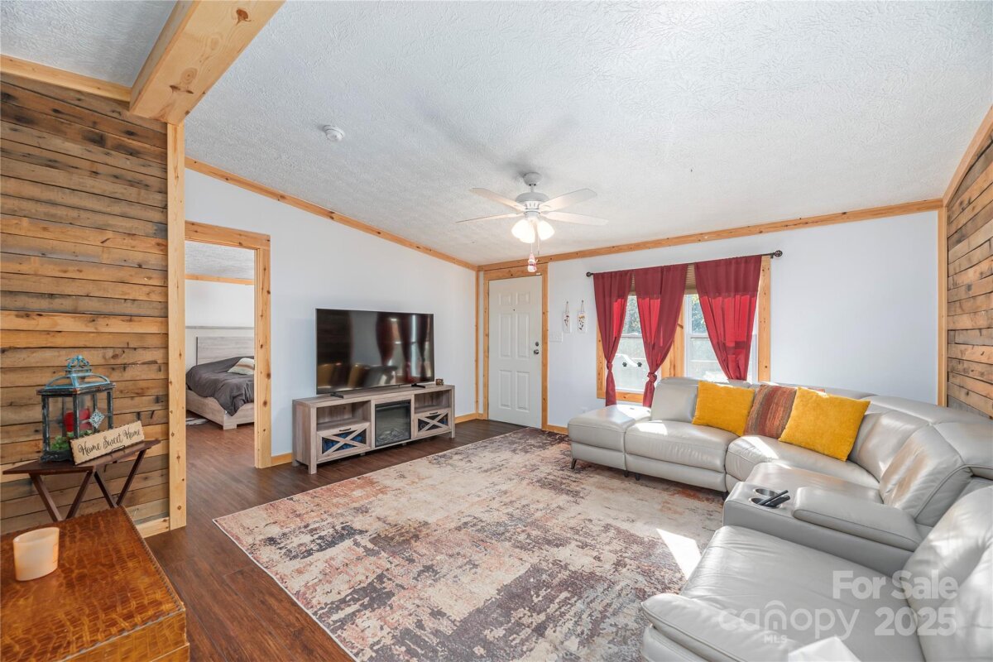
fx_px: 386
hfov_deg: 104.3
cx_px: 496
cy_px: 331
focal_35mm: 14
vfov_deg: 81.2
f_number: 7.1
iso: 320
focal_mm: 14
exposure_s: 1/125
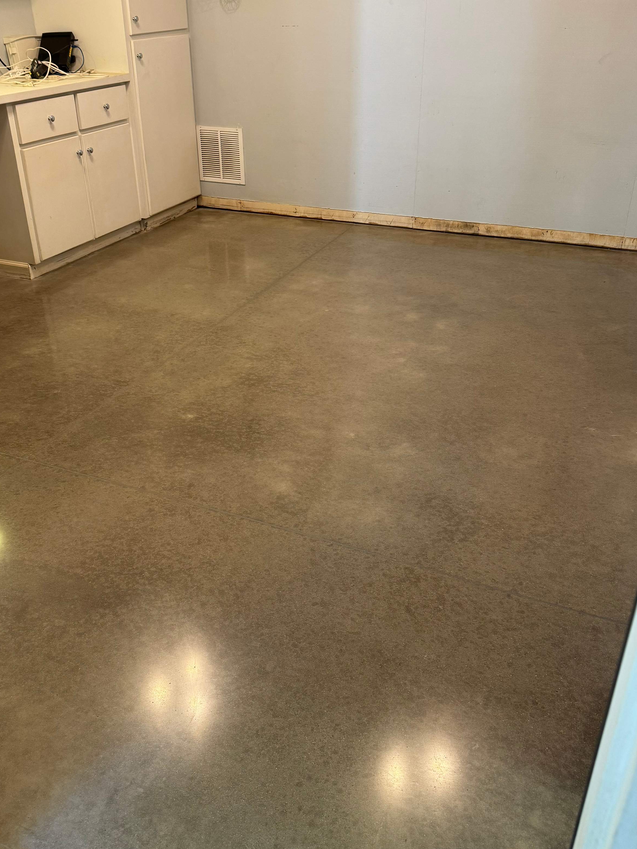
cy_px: 413
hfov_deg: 45.4
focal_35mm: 31
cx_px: 296
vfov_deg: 58.3
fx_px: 761
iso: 160
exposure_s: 1/60
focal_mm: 6.76
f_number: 1.78
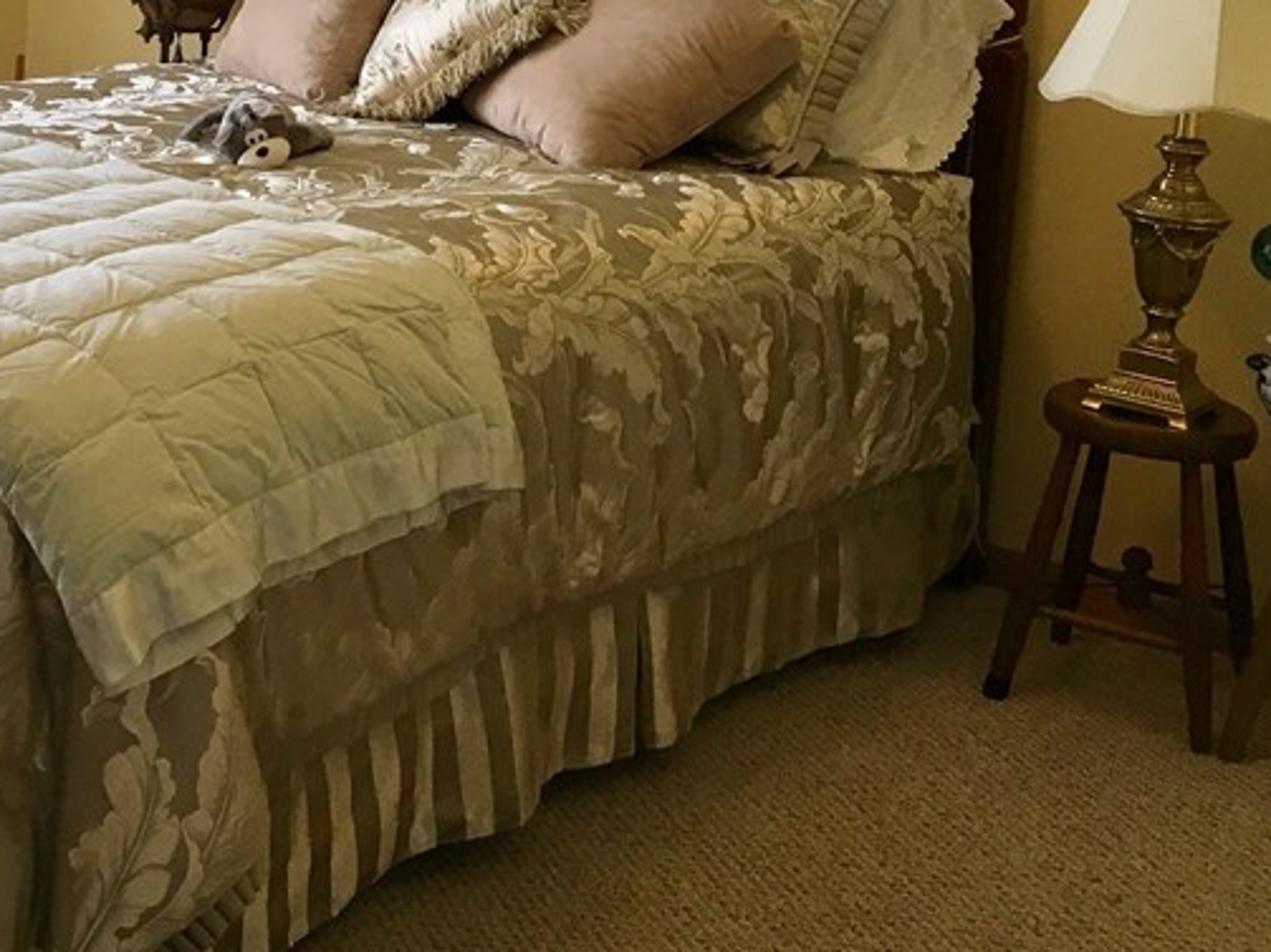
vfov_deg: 23.9
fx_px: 2166
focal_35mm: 59
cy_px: 40
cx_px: 248
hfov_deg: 31.8
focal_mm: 4.15
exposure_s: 1/30
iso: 40
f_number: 2.2
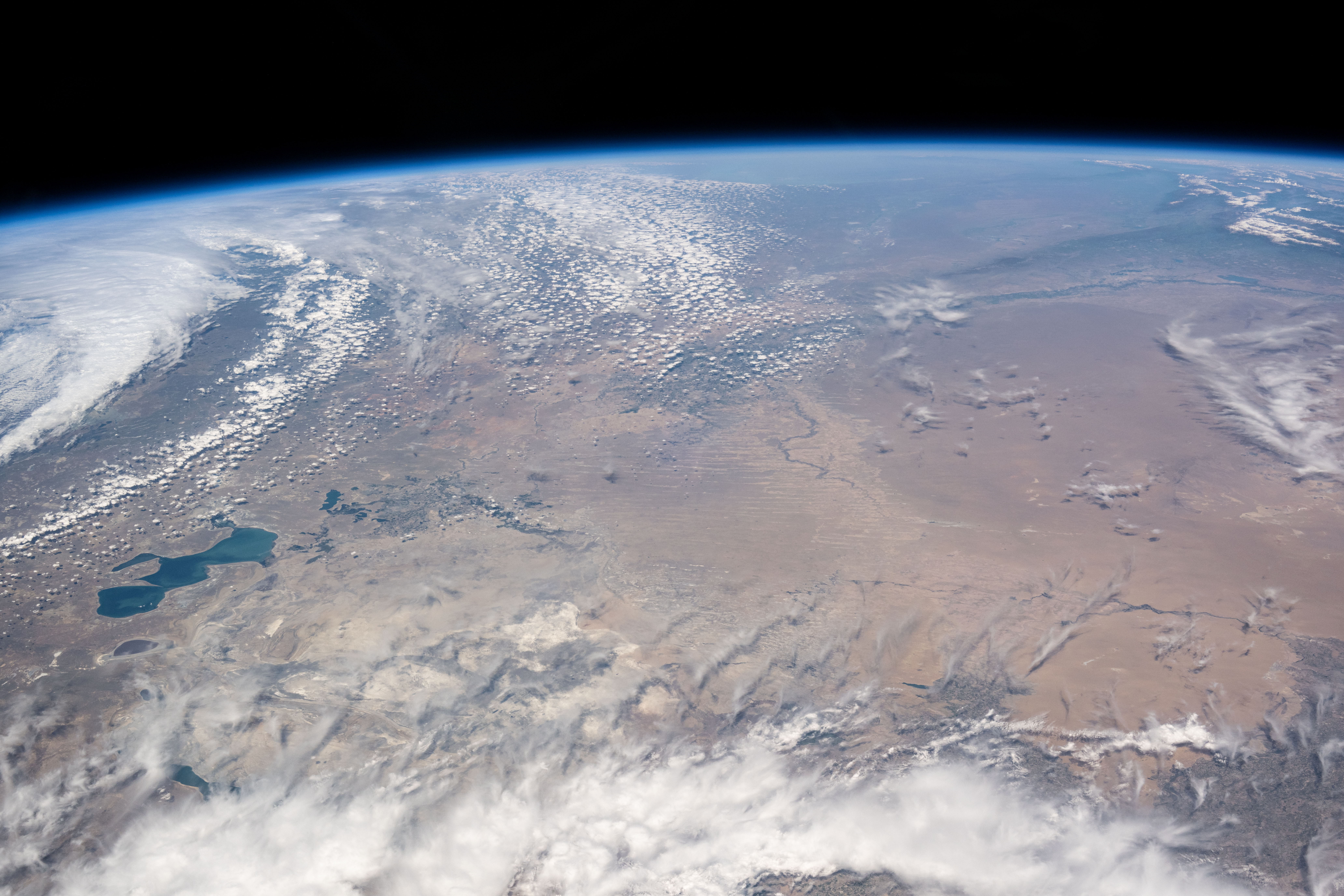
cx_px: 672
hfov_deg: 39.6
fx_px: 1867
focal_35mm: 50
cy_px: 448
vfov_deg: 27.0
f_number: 16
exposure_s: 1/640
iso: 400
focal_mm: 50
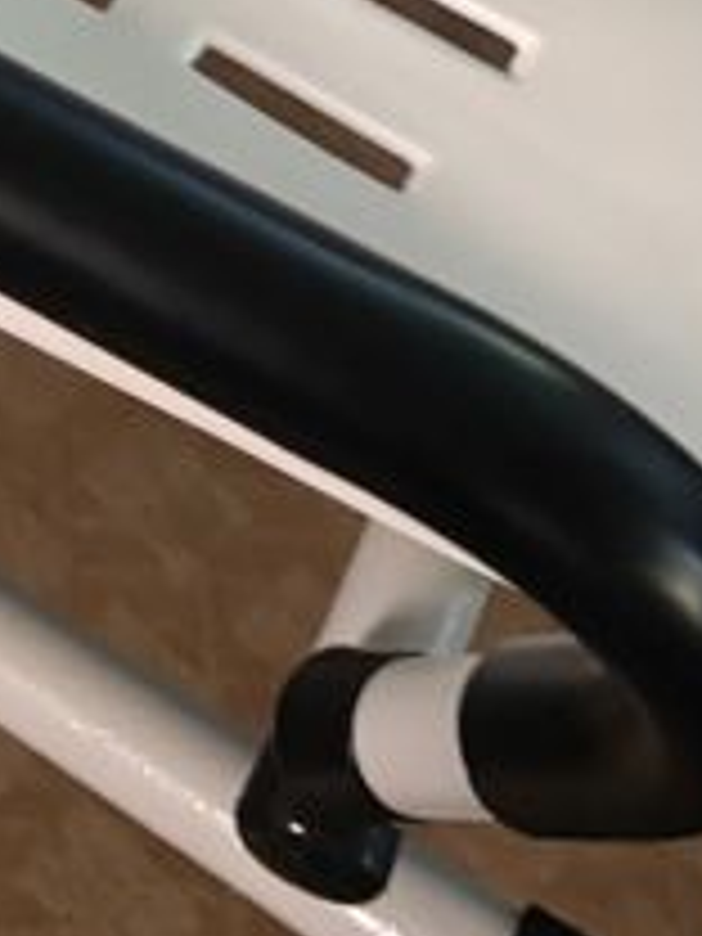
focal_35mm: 125
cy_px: -810
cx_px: -148
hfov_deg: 11.6
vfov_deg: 13.8
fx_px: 3380
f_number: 1.6
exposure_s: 1/33
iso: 500
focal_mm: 5.96
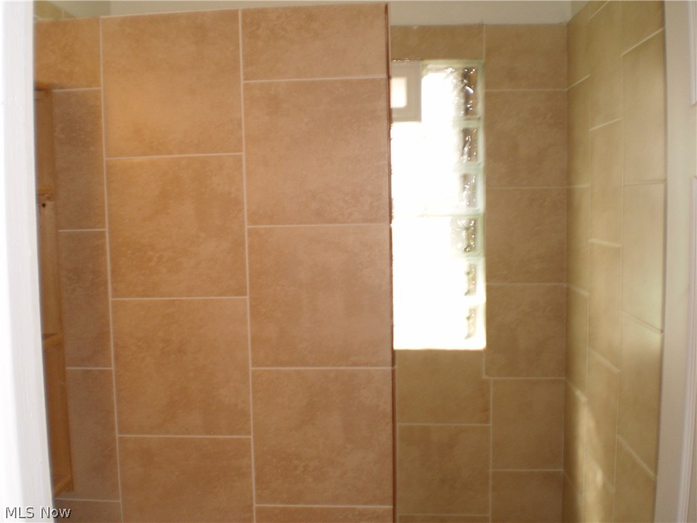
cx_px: 348
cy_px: 262
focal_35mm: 36
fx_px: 725
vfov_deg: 39.7
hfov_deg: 51.4
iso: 125
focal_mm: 6.3
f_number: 3.1
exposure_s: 1/30
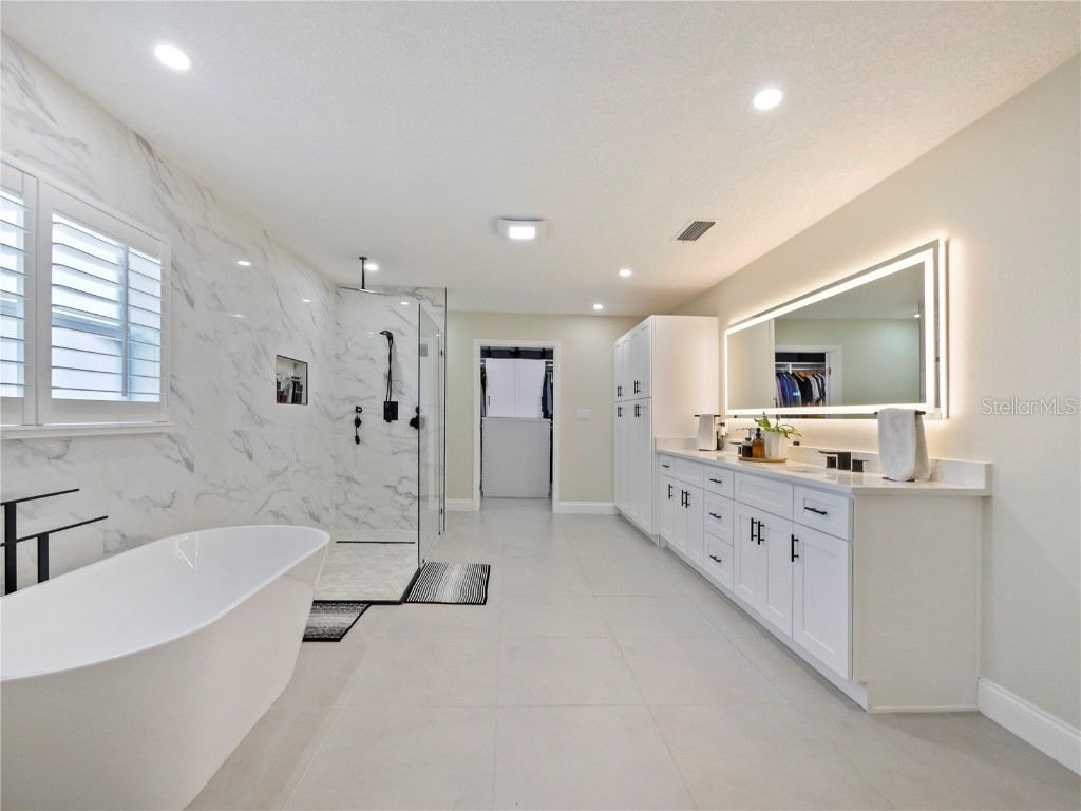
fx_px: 437
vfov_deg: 85.7
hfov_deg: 102.1
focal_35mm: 14
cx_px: 540
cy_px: 406
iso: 800
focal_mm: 7
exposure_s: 1/60
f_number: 4
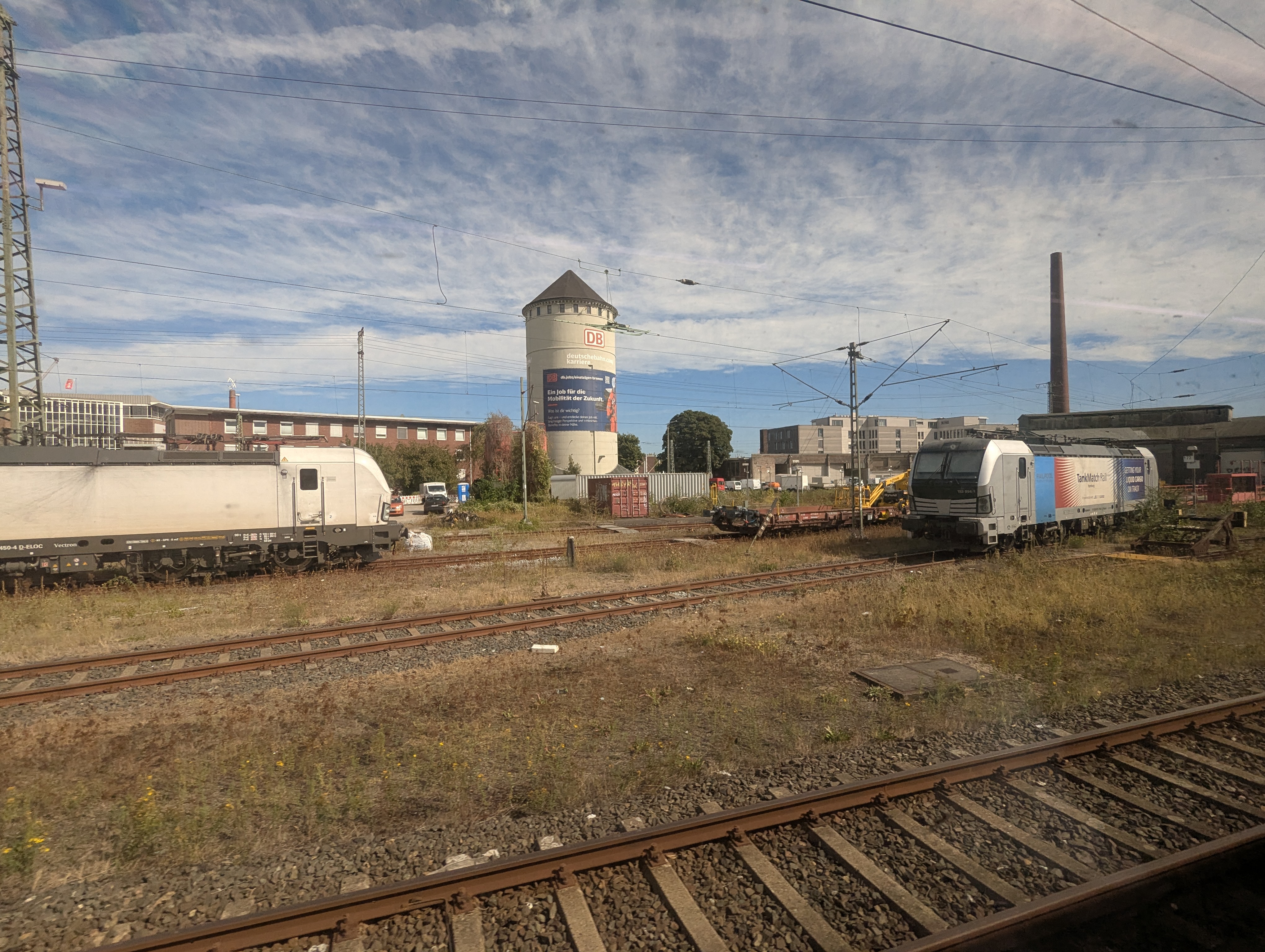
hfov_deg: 94.4
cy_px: 476
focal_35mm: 16
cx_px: 632
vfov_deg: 78.2
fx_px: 586
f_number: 2.2
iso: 44
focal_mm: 2.35
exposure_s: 1/788
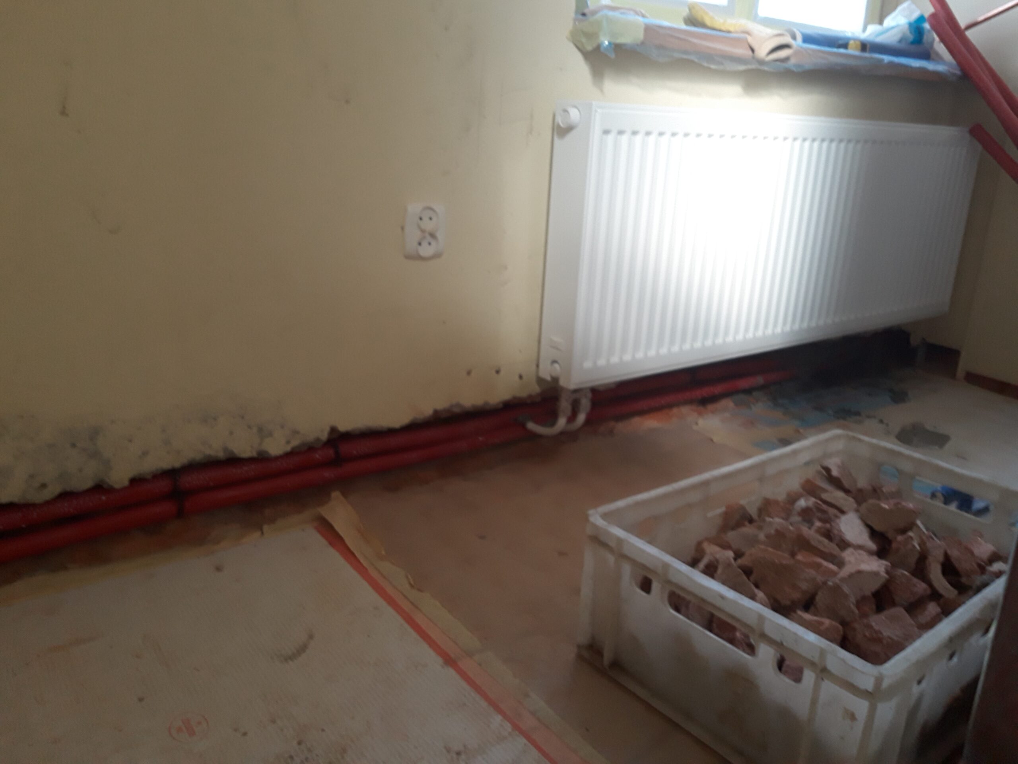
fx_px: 823
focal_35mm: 28
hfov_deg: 63.4
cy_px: 382
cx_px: 509
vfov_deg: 49.7
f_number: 1.9
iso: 125
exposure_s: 1/33
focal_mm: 3.34
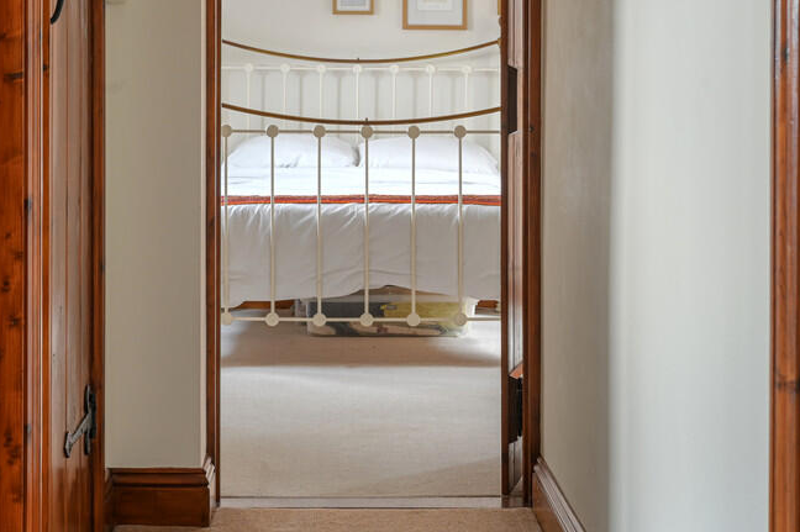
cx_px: 359
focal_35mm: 79
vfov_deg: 17.2
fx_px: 1754
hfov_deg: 25.7
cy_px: 162
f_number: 8
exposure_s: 1/1.67
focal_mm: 50
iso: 400
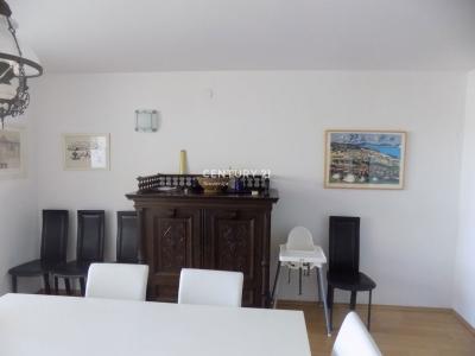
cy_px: 178
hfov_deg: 73.9
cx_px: 238
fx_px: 316
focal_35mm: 23
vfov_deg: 58.9
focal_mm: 4
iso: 400
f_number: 3.1
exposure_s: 1/20
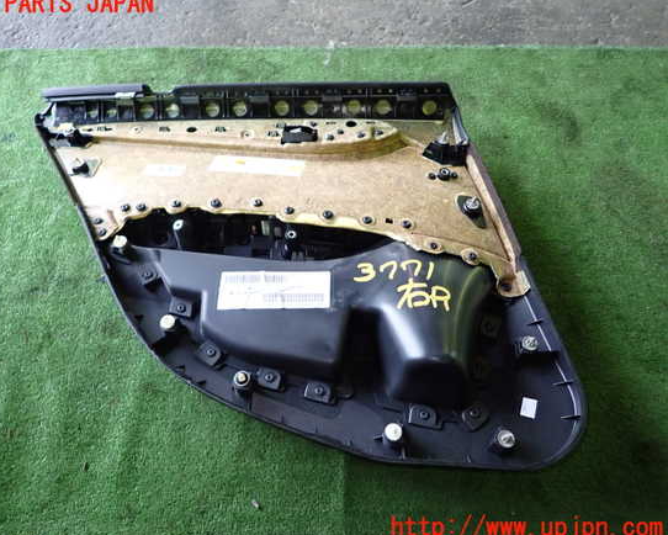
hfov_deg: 63.9
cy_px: 266
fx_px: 534
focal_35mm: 27
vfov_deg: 53.2
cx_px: 299
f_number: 2
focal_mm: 4.5
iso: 400
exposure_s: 1/30
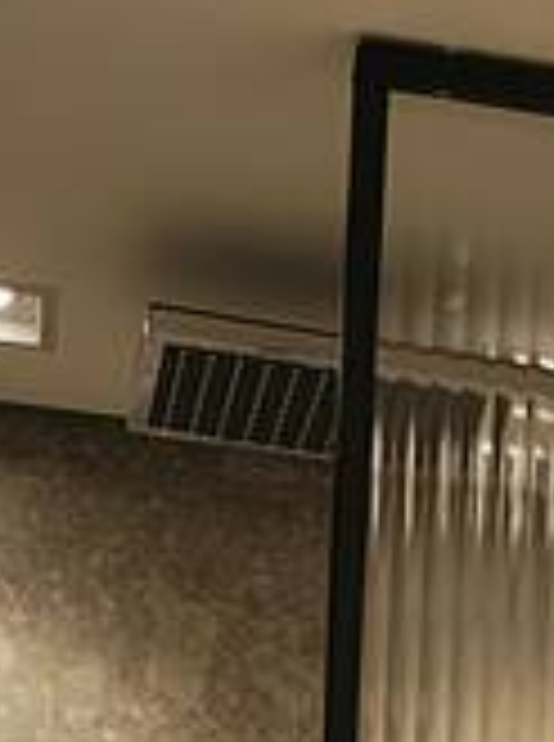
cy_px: 2257
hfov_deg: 9.6
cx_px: 707
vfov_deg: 9.8
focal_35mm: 151
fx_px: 3235
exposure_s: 1/120
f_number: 1.6
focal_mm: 6.57
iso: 506
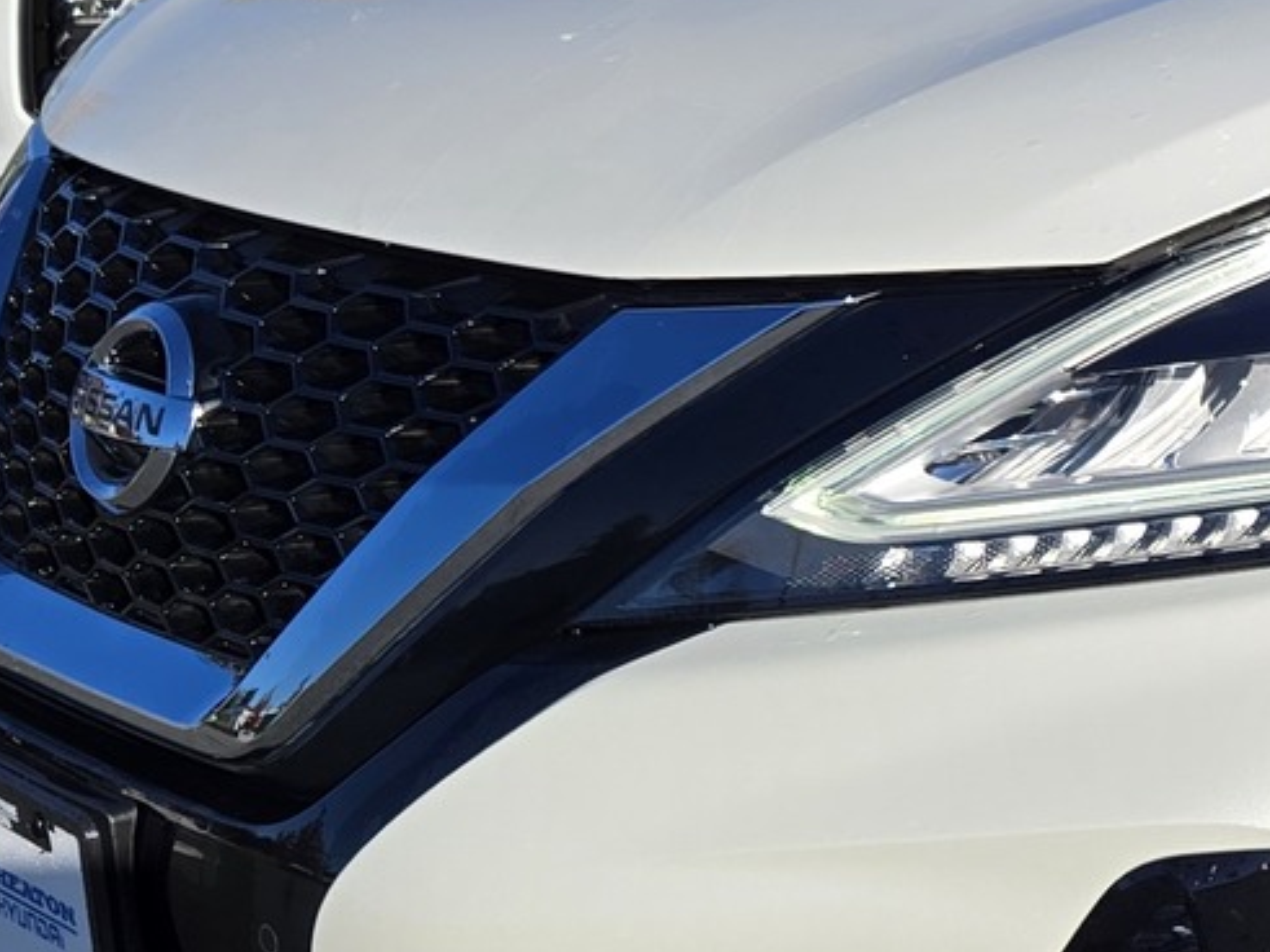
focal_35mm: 96
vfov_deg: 15.4
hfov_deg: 18.4
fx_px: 3521
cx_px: 1834
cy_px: 499
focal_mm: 5.4
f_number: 1.8
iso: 25
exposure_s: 1/2993
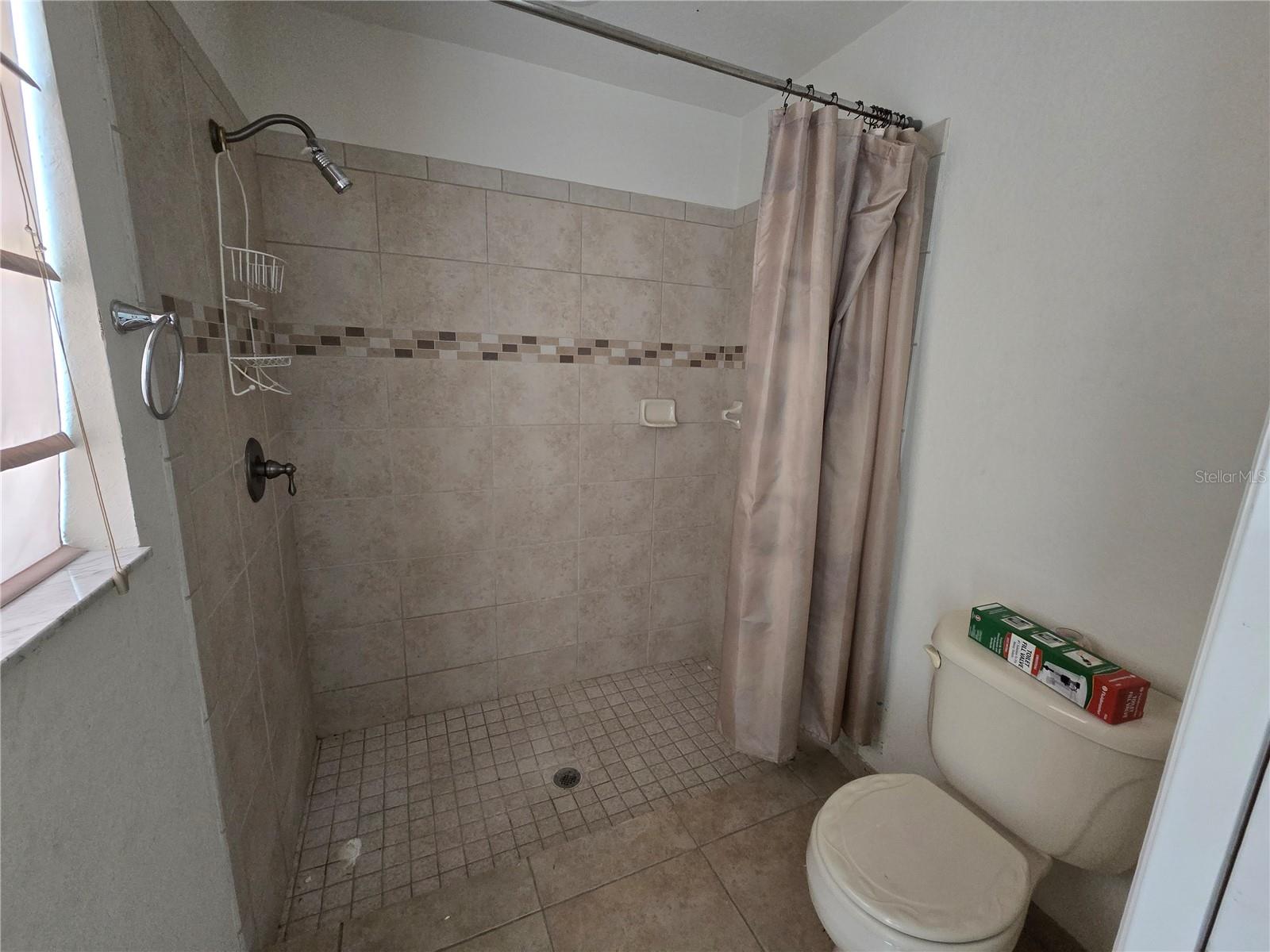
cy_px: 476
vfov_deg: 89.9
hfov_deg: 106.2
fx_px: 477
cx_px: 635
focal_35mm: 13
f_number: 2.2
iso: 800
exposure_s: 1/60
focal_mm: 2.2
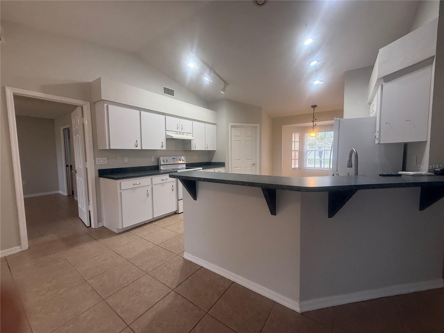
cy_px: 166
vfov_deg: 85.7
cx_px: 222
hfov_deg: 102.1
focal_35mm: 14
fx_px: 180
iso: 200
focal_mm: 2.22
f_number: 2.2
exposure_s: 1/60
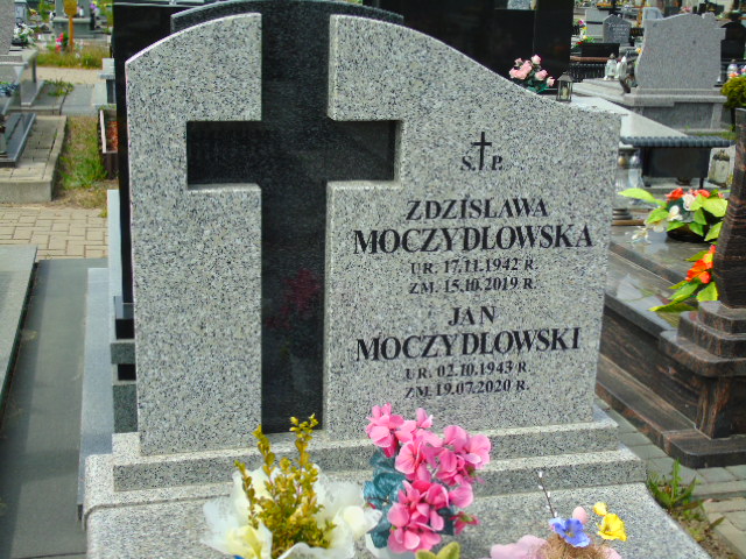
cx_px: 373
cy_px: 280
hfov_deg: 41.2
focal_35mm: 46
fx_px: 991
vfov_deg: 31.5
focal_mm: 8.2
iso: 80
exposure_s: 1/640
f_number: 4.1
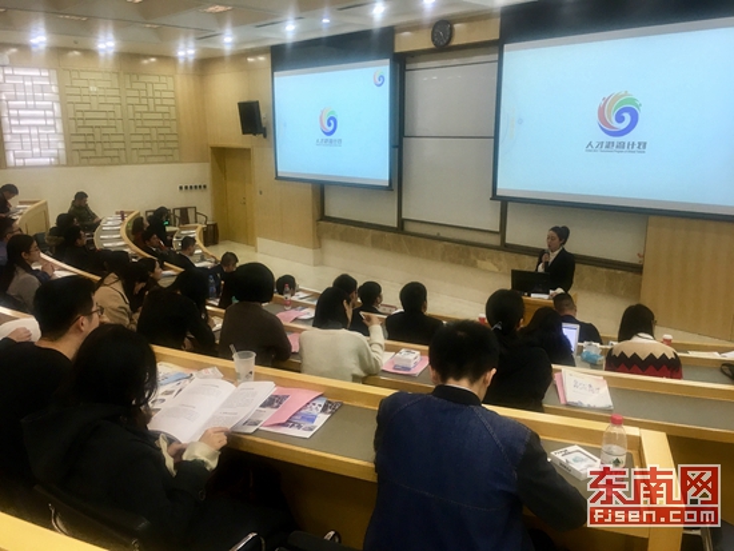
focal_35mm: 29
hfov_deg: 61.6
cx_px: 367
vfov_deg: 48.3
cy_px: 276
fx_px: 615
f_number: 2.2
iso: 32
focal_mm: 4.15
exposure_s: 1/33
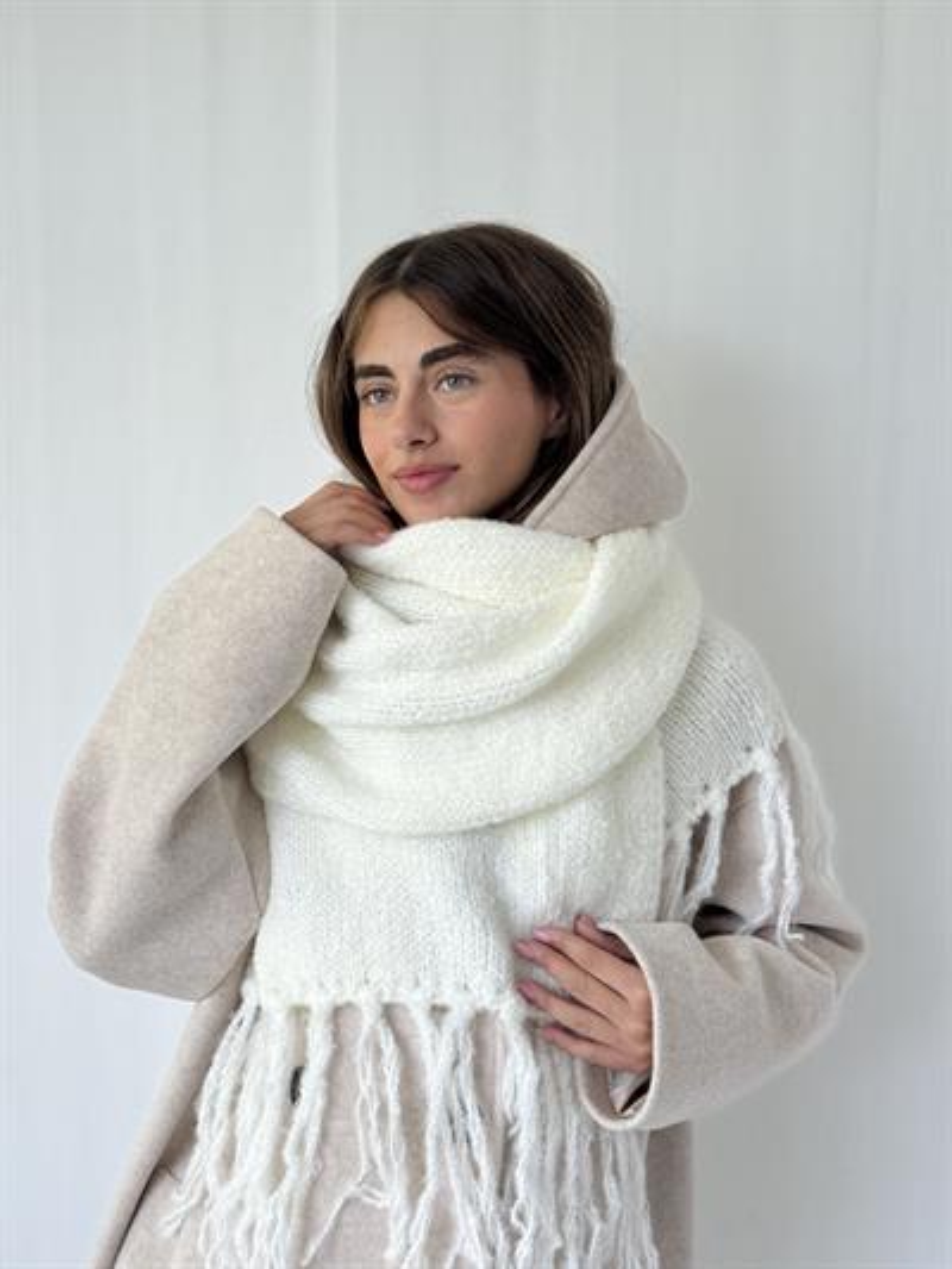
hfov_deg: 30.3
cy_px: 634
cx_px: 476
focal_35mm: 48
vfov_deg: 39.6
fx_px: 1759
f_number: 1.78
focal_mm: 6.76
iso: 50
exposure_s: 1/123
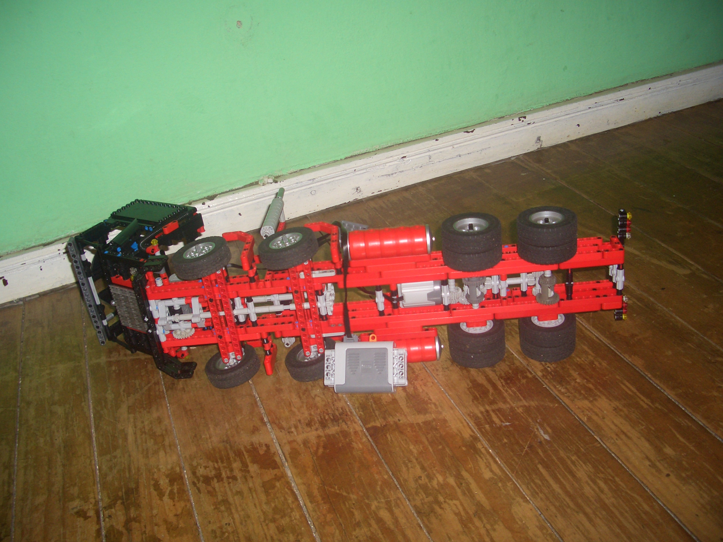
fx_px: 731
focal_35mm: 35
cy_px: 271
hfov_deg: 52.6
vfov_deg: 40.7
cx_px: 362
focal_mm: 5.8
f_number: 2.6
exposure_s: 1/60
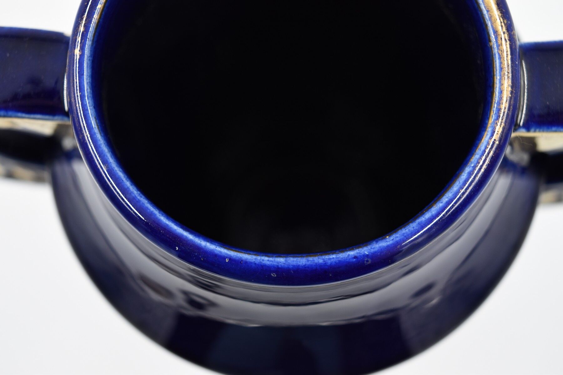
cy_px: 188
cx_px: 282
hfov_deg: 38.9
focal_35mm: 51
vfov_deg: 26.5
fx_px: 798
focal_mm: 34
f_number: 5.6
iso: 320
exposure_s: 1/160
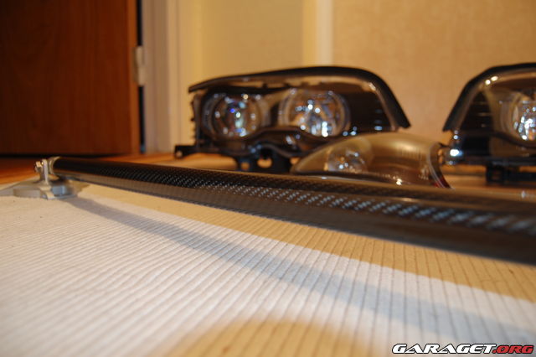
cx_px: 268
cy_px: 178
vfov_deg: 45.6
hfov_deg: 64.6
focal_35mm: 28
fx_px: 424
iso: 200
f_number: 3.5
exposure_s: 1/6
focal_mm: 19
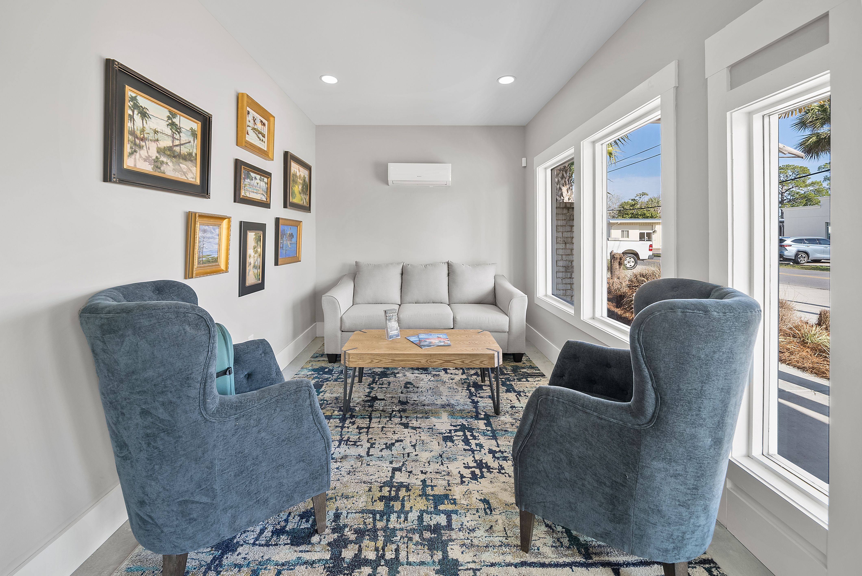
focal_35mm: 12
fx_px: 287
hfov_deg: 112.6
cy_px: 288
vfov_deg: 90.1
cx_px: 431
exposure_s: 1/4
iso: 100
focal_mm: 12
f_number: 7.1
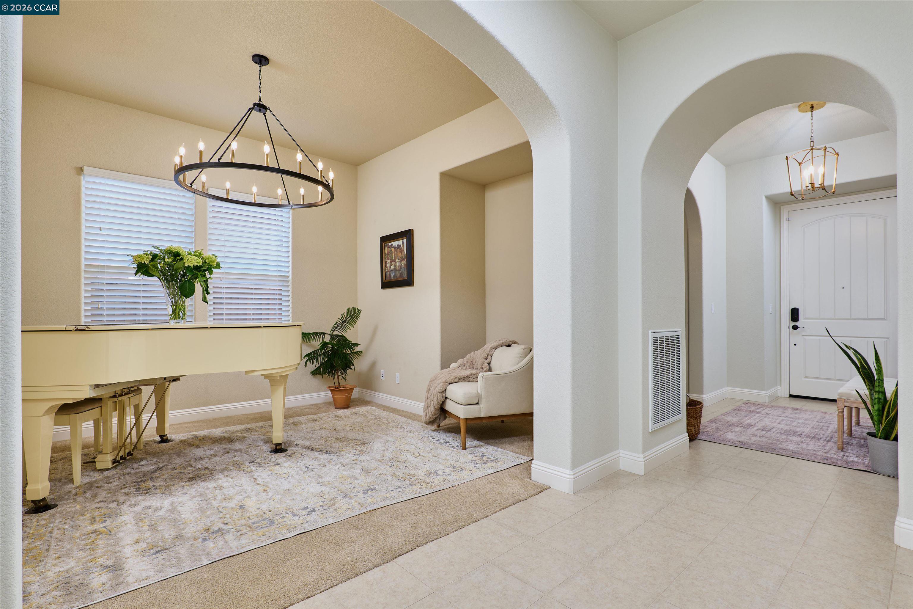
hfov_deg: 96.7
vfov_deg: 73.7
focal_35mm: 16
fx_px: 406
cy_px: 304
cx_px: 456
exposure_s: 1/3.23
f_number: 7.1
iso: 320
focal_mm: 16
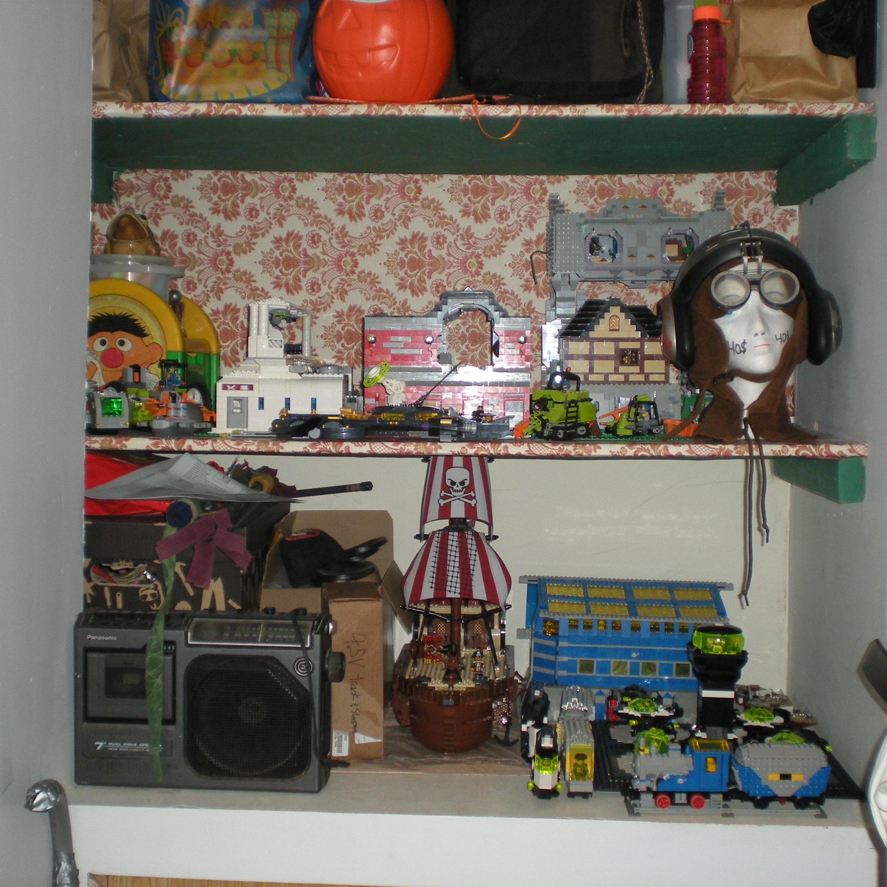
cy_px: 444
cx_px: 471
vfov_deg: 32.8
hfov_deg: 32.8
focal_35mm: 52
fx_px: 1507
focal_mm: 7.4
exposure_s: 1/60
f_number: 3.5
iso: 136
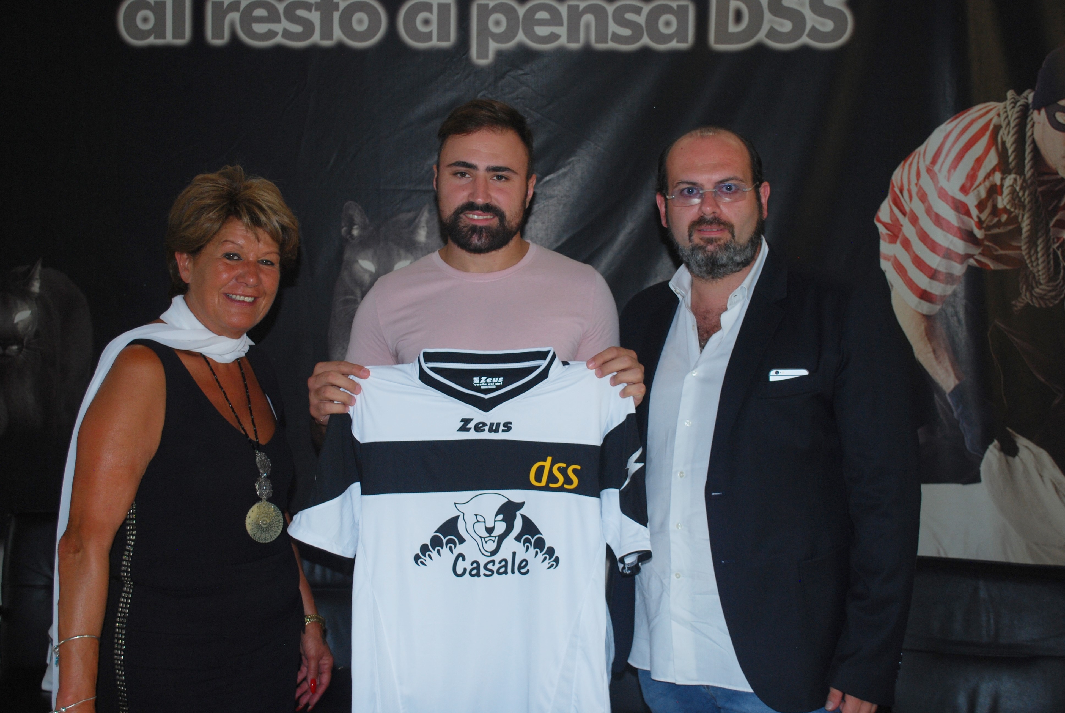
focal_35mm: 45
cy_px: 356
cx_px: 532
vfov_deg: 29.9
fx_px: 1333
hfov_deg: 43.6
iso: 200
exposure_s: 1/60
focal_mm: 30
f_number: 4.8
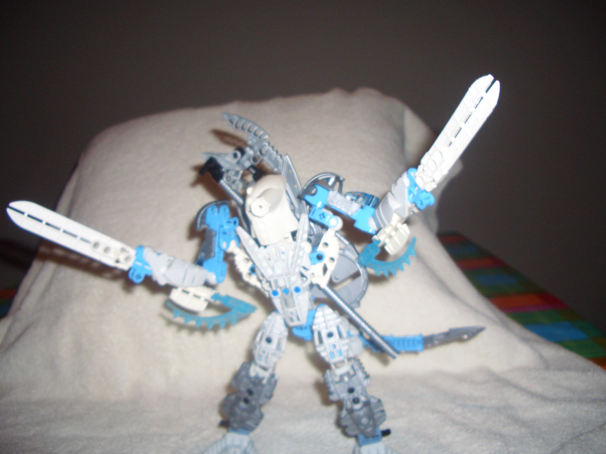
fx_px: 613
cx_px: 303
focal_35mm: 35
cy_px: 227
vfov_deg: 40.7
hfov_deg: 52.6
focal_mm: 5.8
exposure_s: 1/60
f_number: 2.6
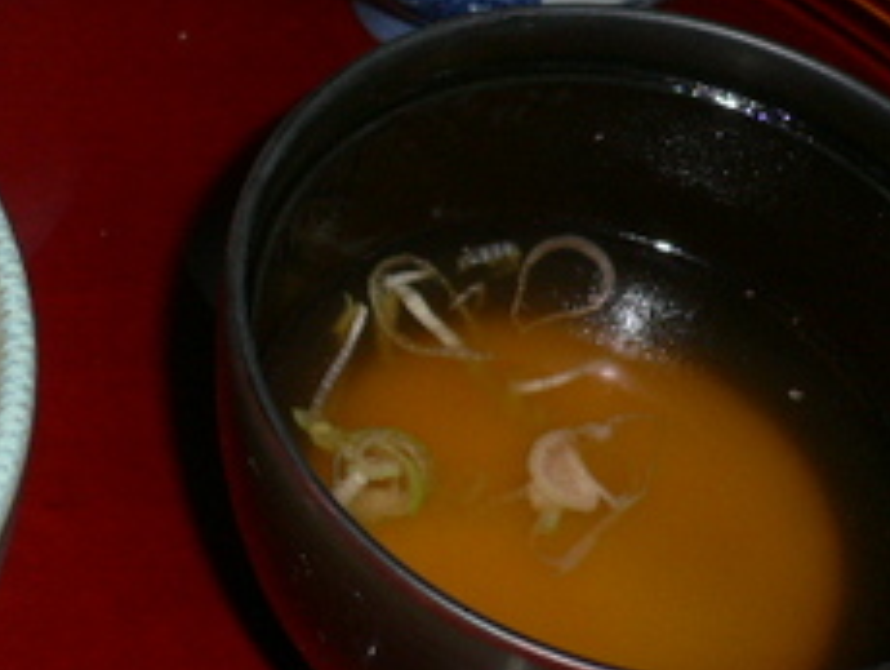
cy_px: 223
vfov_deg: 19.4
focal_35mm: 76
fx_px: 1956
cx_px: -46
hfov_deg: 24.2
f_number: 2.8
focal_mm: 5.8
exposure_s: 1/60
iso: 80
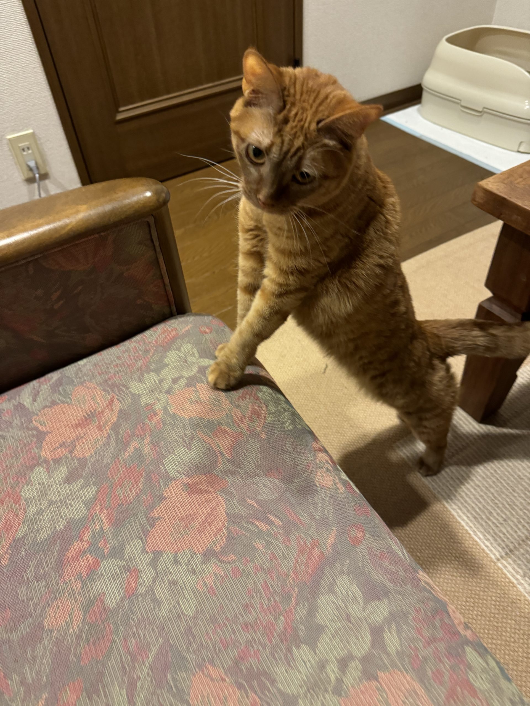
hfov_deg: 56.8
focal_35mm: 24
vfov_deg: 71.6
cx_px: 265
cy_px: 353
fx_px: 490
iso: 640
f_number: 1.78
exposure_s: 1/40
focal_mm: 6.86
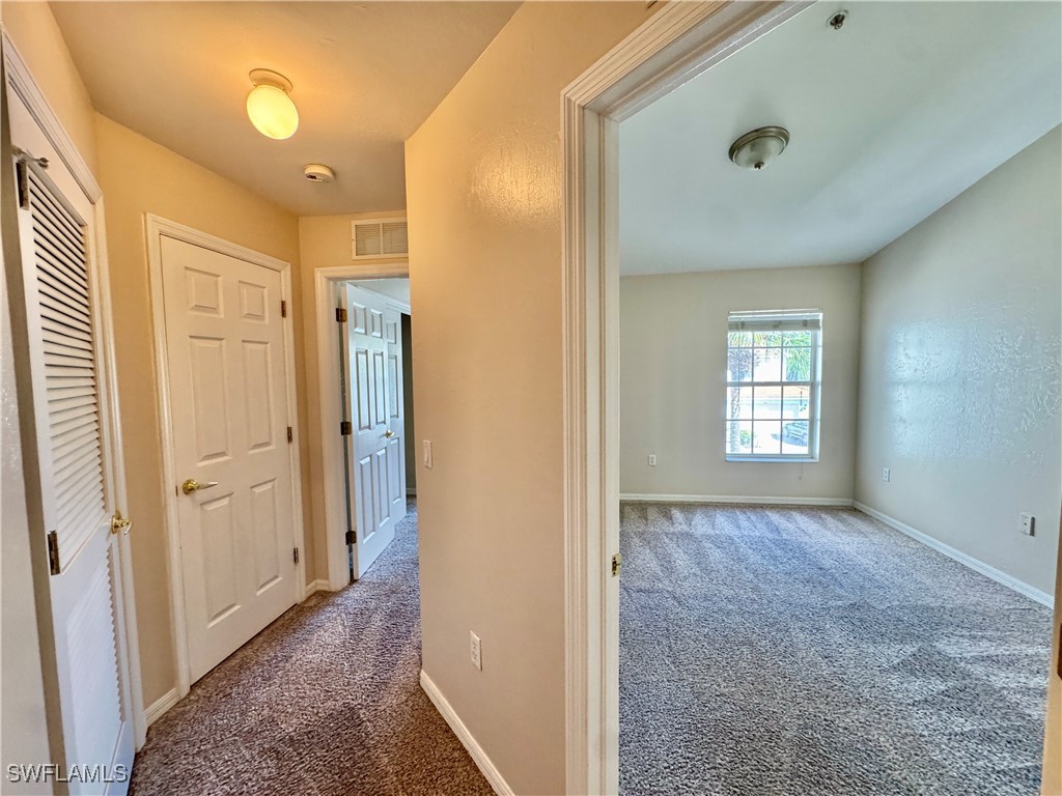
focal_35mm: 14
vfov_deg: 85.7
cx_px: 531
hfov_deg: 102.1
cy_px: 398
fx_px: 430
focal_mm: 2.22
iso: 320
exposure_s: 1/120
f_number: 2.2
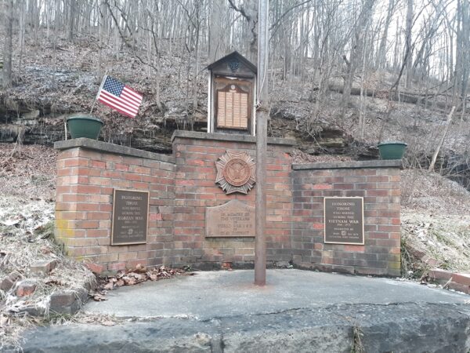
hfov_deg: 63.4
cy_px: 176
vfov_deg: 49.7
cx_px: 235
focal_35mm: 28
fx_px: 380
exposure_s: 1/100
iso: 80
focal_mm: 3.7
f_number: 1.7
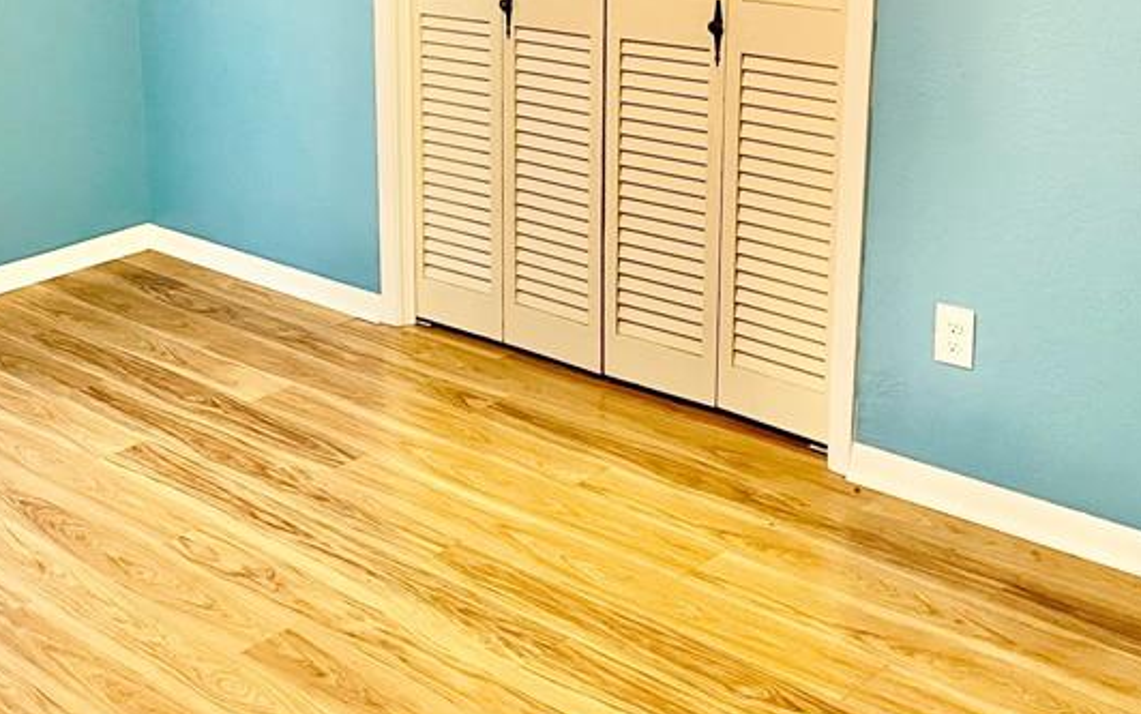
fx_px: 1649
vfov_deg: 24.0
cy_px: 120
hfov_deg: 36.3
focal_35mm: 53
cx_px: 159
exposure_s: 1/60
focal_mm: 4.2
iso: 160
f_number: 1.6
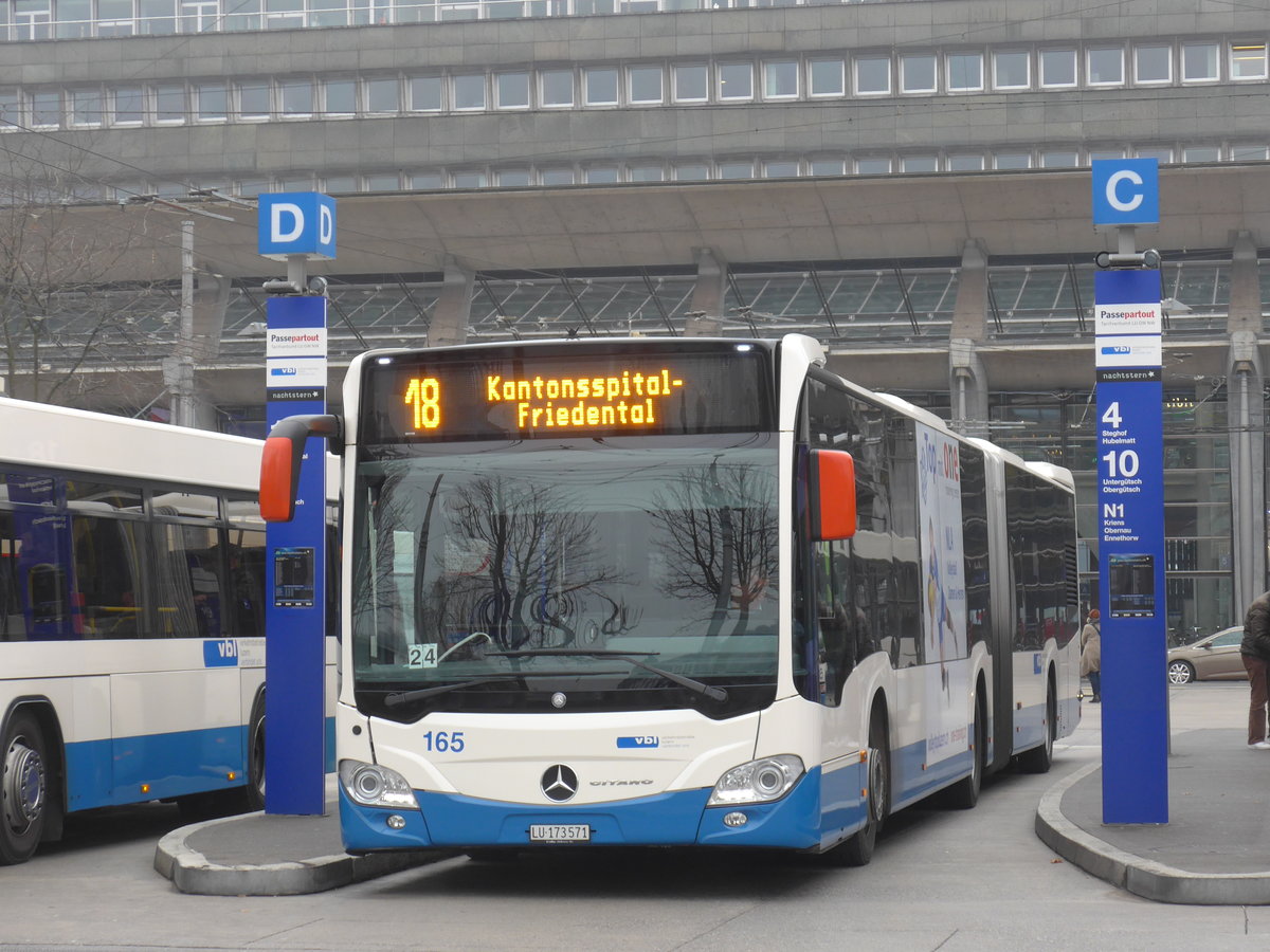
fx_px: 3302
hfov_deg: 21.8
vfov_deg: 16.4
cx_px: 635
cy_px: 476
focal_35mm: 90
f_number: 4.6
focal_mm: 18
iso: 160
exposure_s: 1/80
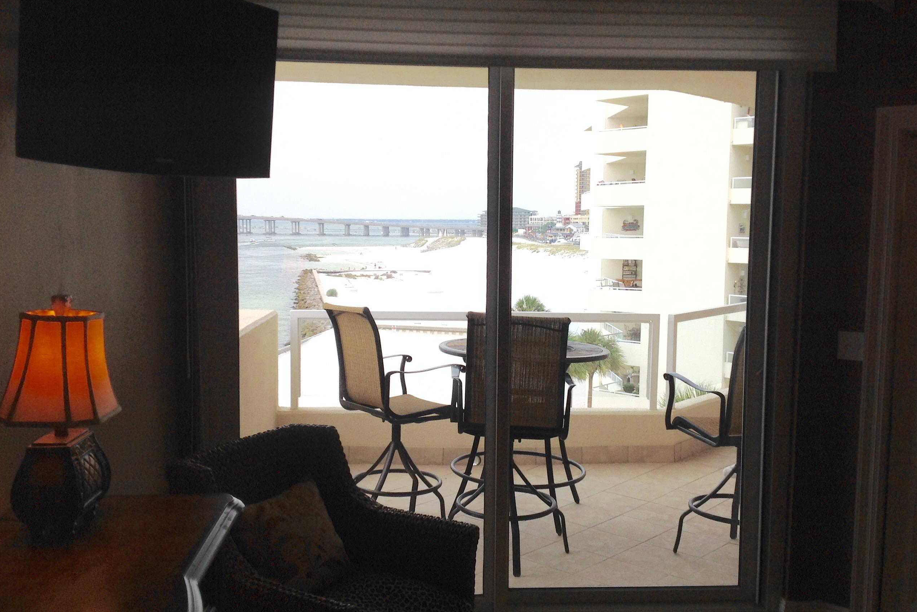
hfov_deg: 51.9
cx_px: 458
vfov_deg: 35.9
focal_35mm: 37
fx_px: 943
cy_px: 299
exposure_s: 1/321
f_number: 2.4
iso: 50
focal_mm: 4.28
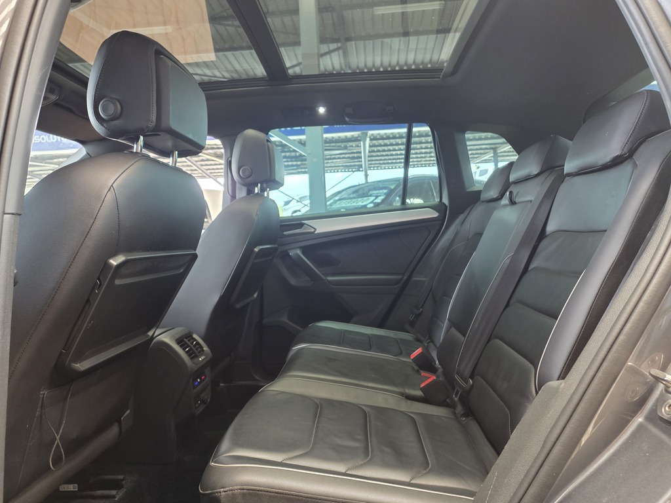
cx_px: 336
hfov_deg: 73.9
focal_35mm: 23
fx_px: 446
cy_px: 252
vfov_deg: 58.9
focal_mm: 6.25
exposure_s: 1/100
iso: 500
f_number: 1.7
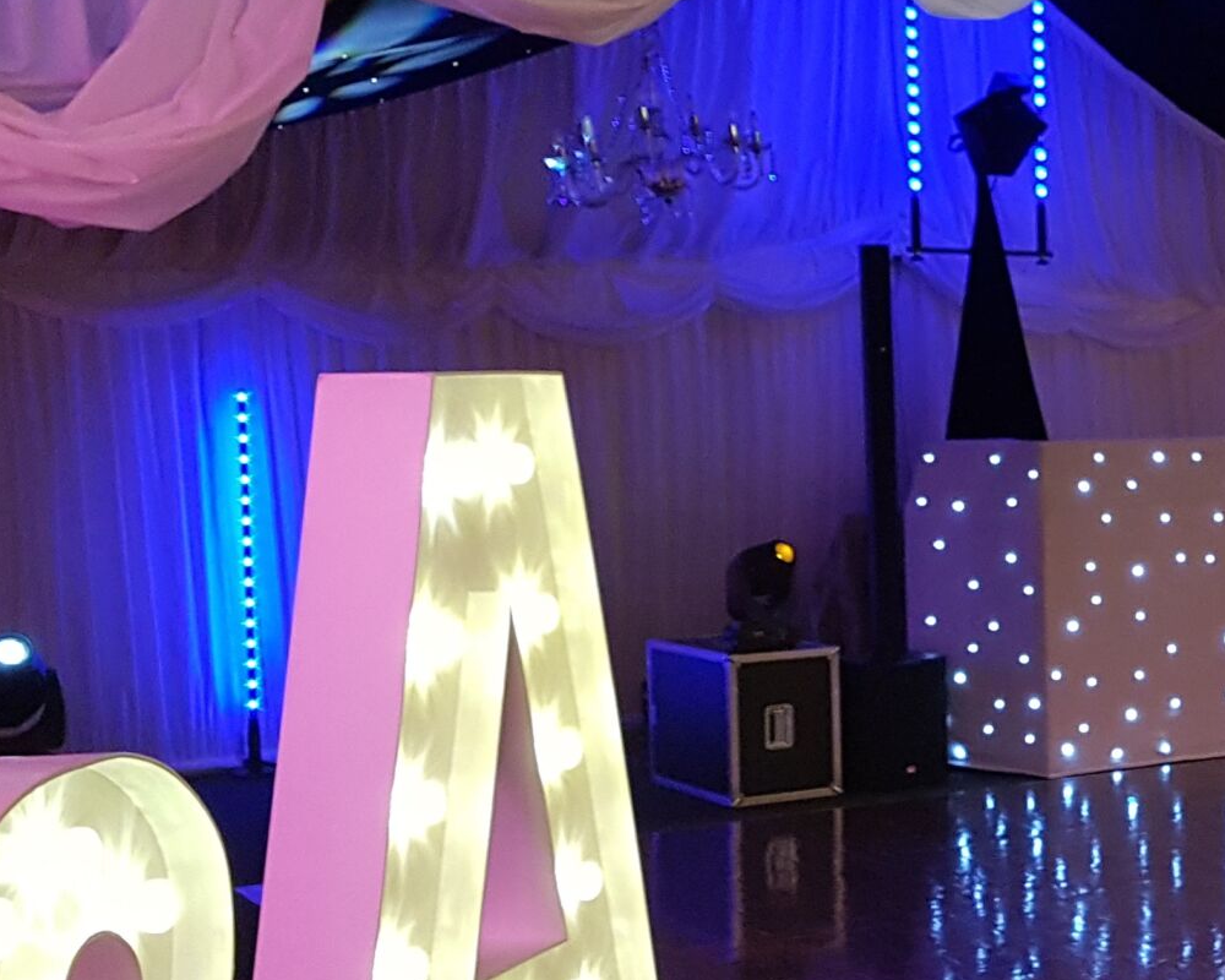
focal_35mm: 65
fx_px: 2357
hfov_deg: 27.2
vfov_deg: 23.5
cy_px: 537
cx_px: 1267
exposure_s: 1/20
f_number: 1.7
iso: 200
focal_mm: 4.2
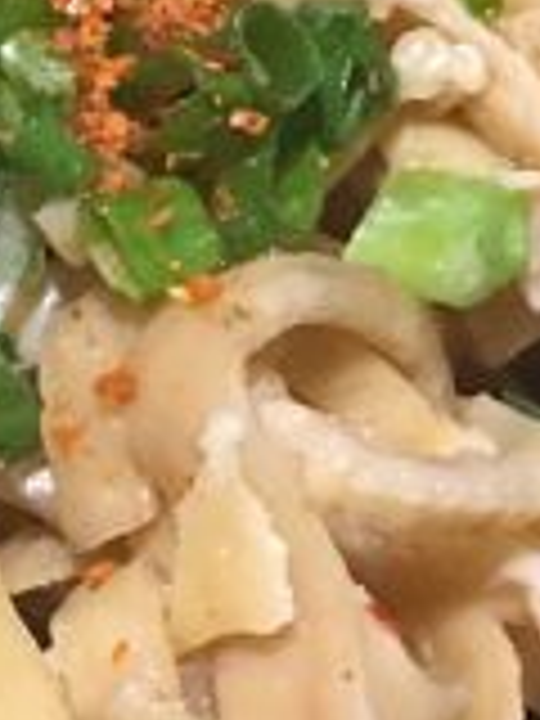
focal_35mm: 127
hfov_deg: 11.6
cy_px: 324
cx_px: 70
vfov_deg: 15.5
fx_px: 2642
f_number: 2.2
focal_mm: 4.15
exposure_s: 1/10
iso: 80
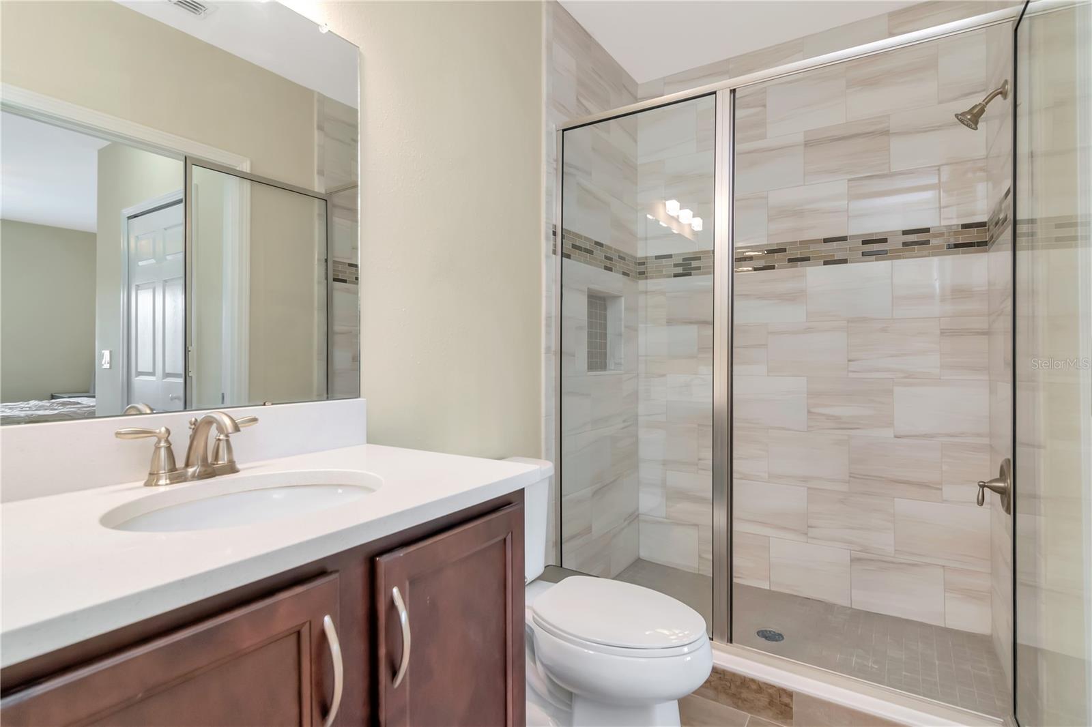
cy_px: 364
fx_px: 500
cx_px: 546
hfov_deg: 95.0
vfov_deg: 72.0
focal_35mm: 16
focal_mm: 11
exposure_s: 1/20
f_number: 7.1
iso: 800
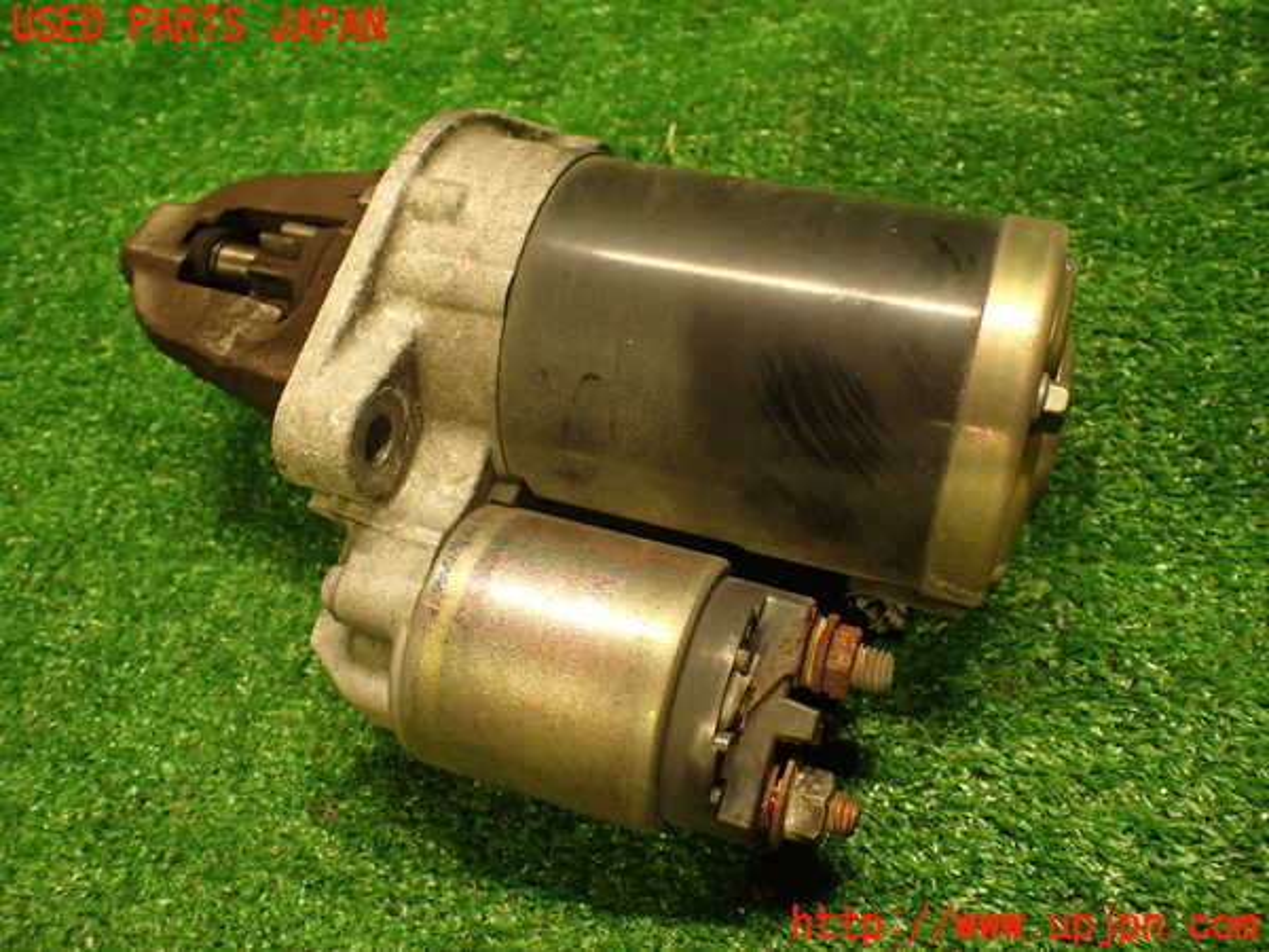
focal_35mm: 30
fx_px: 1100
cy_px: 476
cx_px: 634
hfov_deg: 60.0
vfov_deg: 46.8
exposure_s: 1/30
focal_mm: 5.4
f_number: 2.3
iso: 400
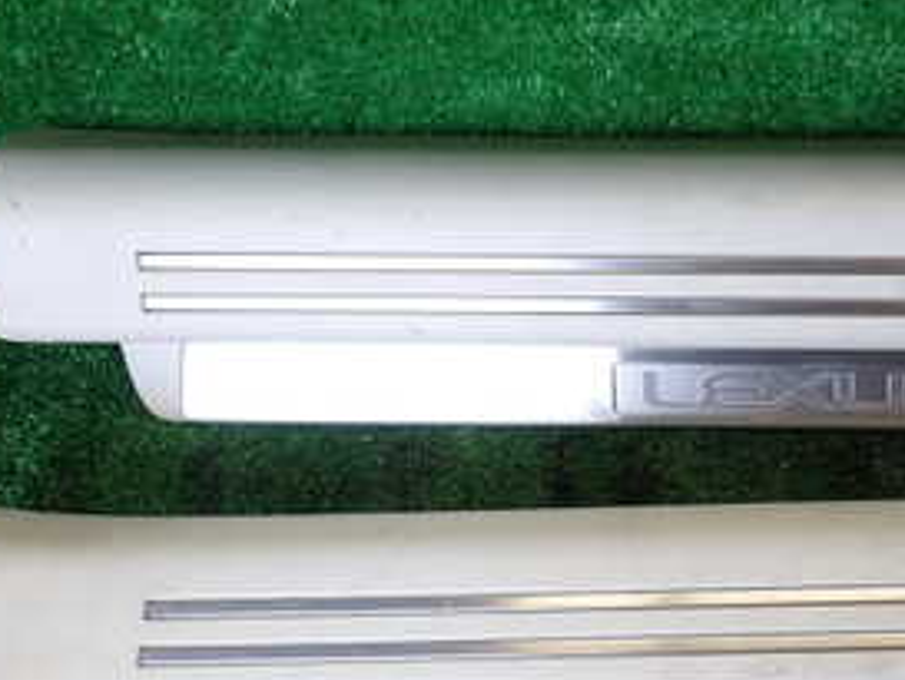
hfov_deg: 32.8
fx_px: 1439
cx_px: 842
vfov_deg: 26.6
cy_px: 312
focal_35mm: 55
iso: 100
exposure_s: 1/80
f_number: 2.8
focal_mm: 4.5
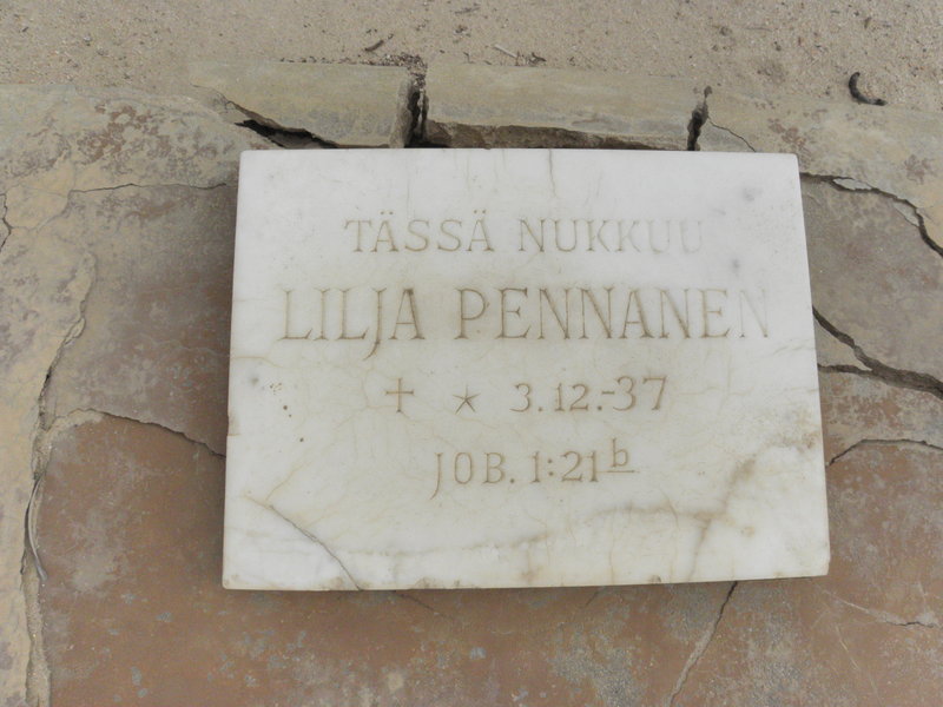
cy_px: 354
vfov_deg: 51.4
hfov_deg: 65.3
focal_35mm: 27
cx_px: 472
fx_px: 736
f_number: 5.6
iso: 200
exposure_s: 1/2000
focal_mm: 4.83
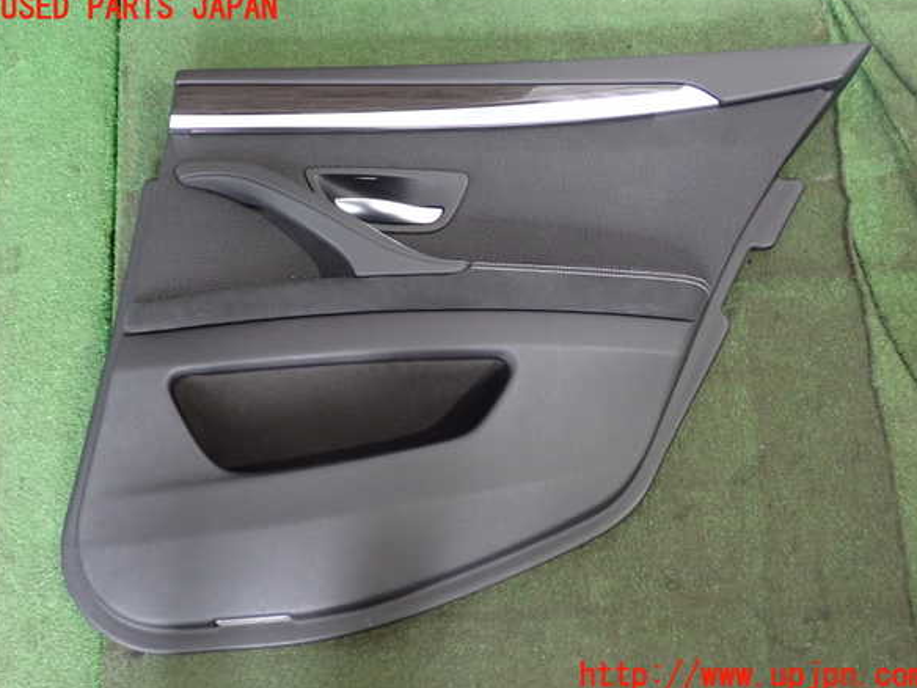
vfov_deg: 38.7
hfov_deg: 50.1
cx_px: 463
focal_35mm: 37
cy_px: 342
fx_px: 980
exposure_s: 1/40
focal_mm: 6.37
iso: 640
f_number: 2.5
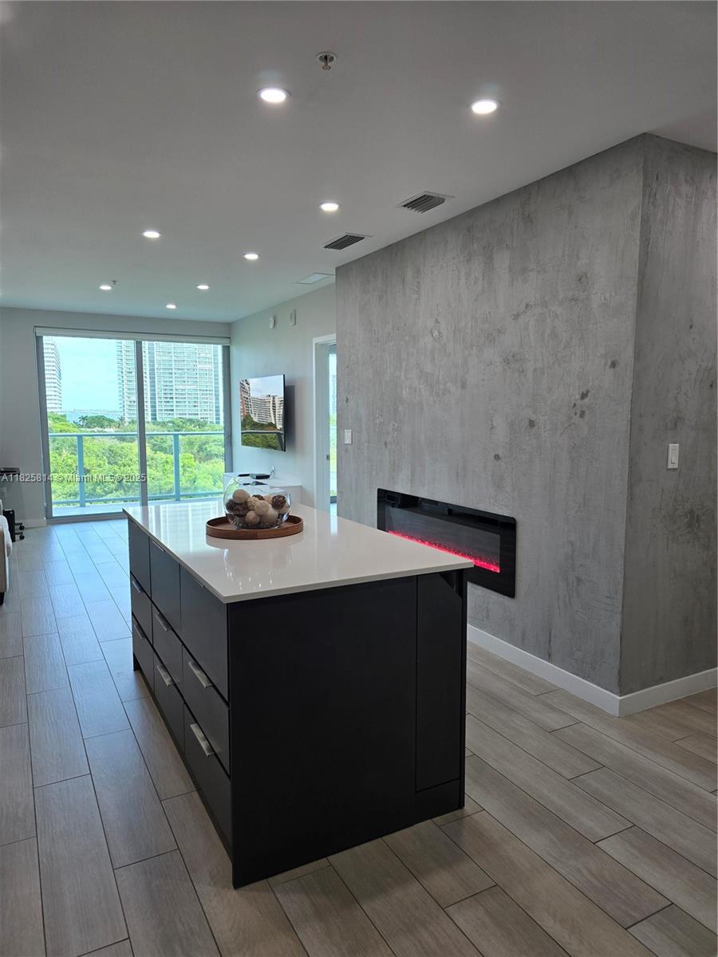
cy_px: 478
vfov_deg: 73.9
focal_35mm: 23
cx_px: 359
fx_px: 636
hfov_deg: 58.9
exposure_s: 1/120
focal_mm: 6.3
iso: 64
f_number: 1.7
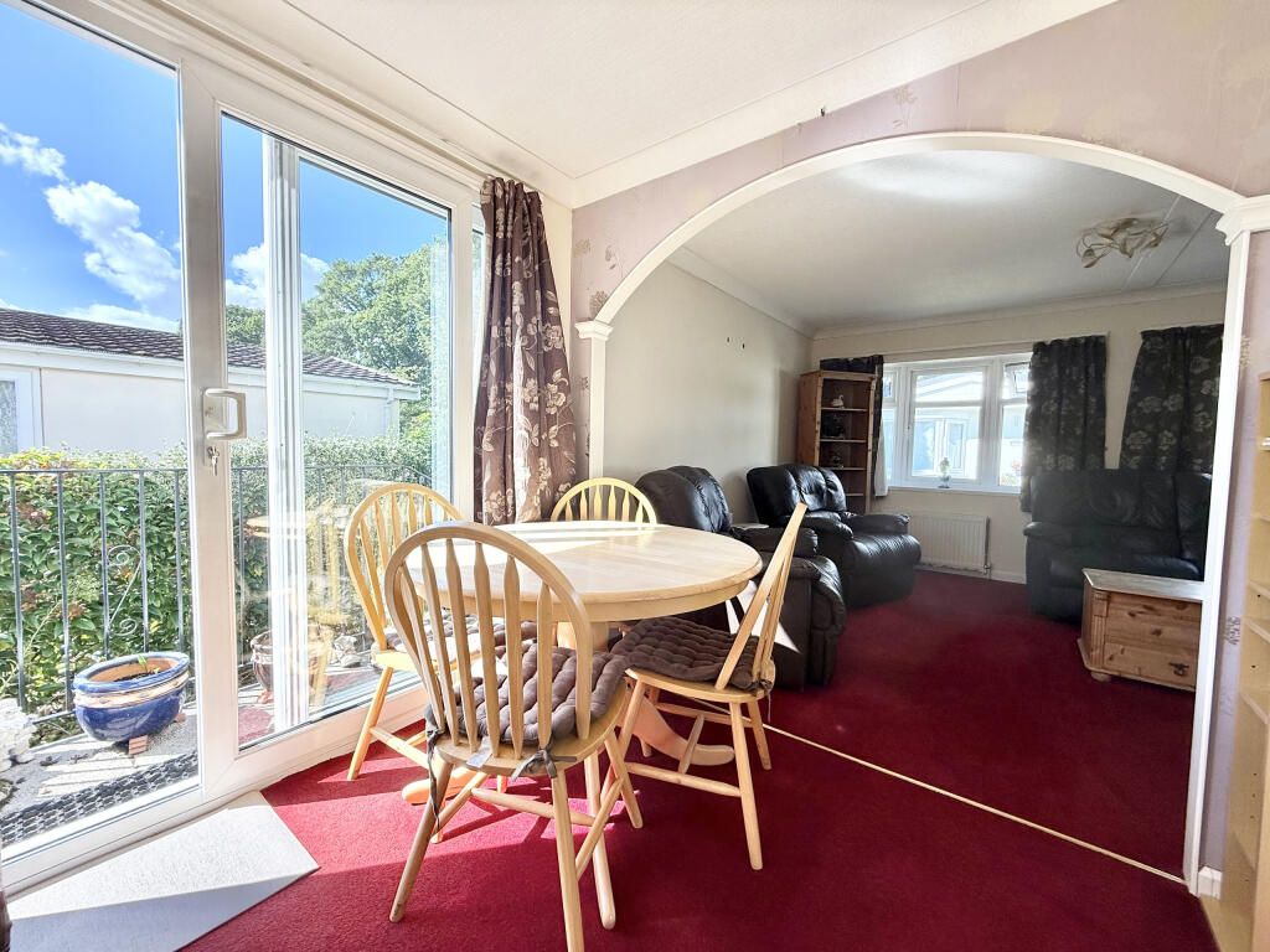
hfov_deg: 102.1
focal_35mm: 14
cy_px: 476
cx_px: 635
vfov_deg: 85.7
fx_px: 514
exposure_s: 1/257
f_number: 2.2
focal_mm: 2.22
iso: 64
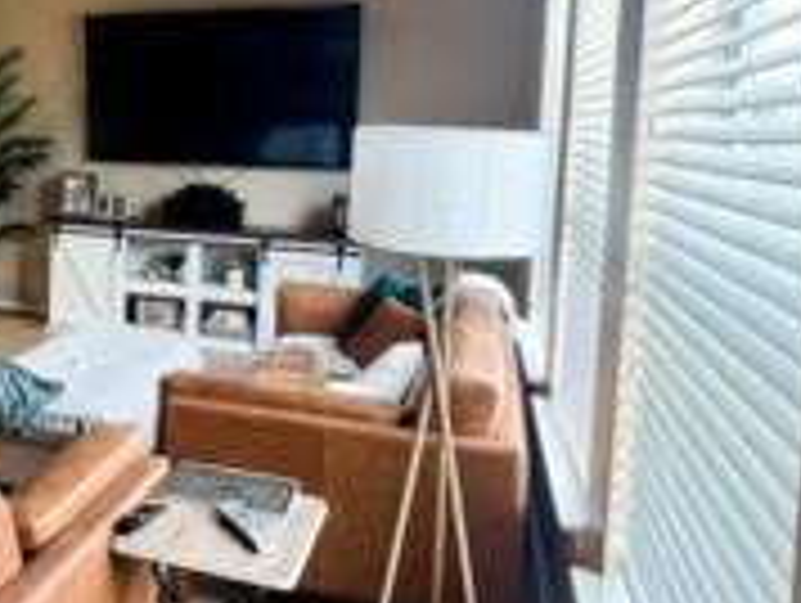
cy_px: 207
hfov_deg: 44.6
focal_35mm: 35
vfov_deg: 40.3
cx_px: 0
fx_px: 811
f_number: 1.8
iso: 200
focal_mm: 1.57
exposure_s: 1/120
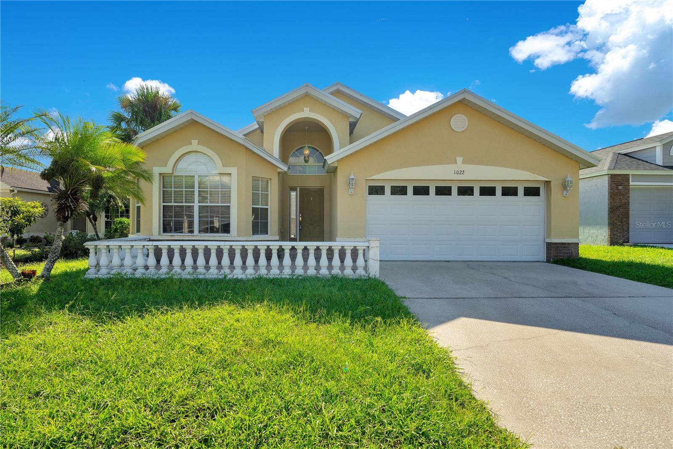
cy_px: 224
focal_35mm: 16
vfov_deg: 73.7
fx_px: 299
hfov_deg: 96.7
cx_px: 336
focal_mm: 16
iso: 100
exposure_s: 1/160
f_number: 10
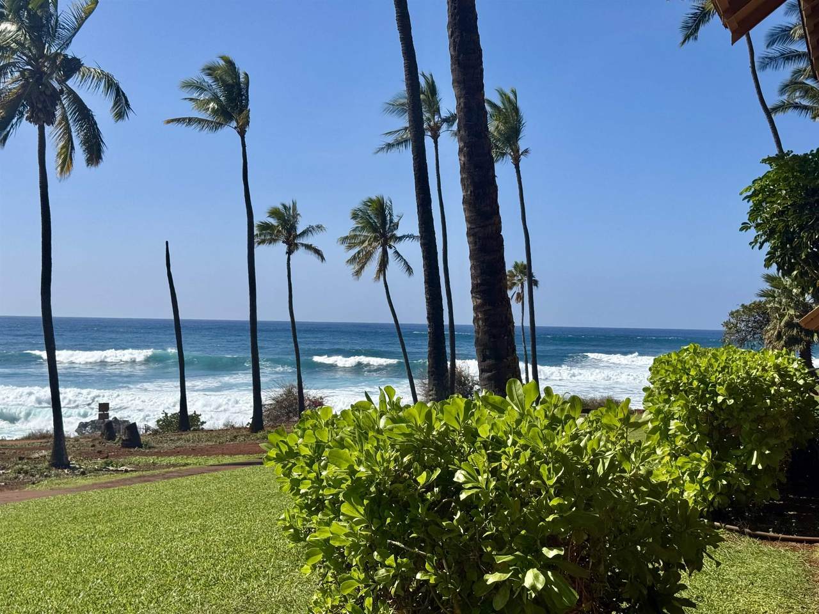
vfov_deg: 30.3
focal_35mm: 48
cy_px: 307
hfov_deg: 39.7
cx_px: 410
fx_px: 1136
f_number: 1.78
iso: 80
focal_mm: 6.76
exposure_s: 1/10526
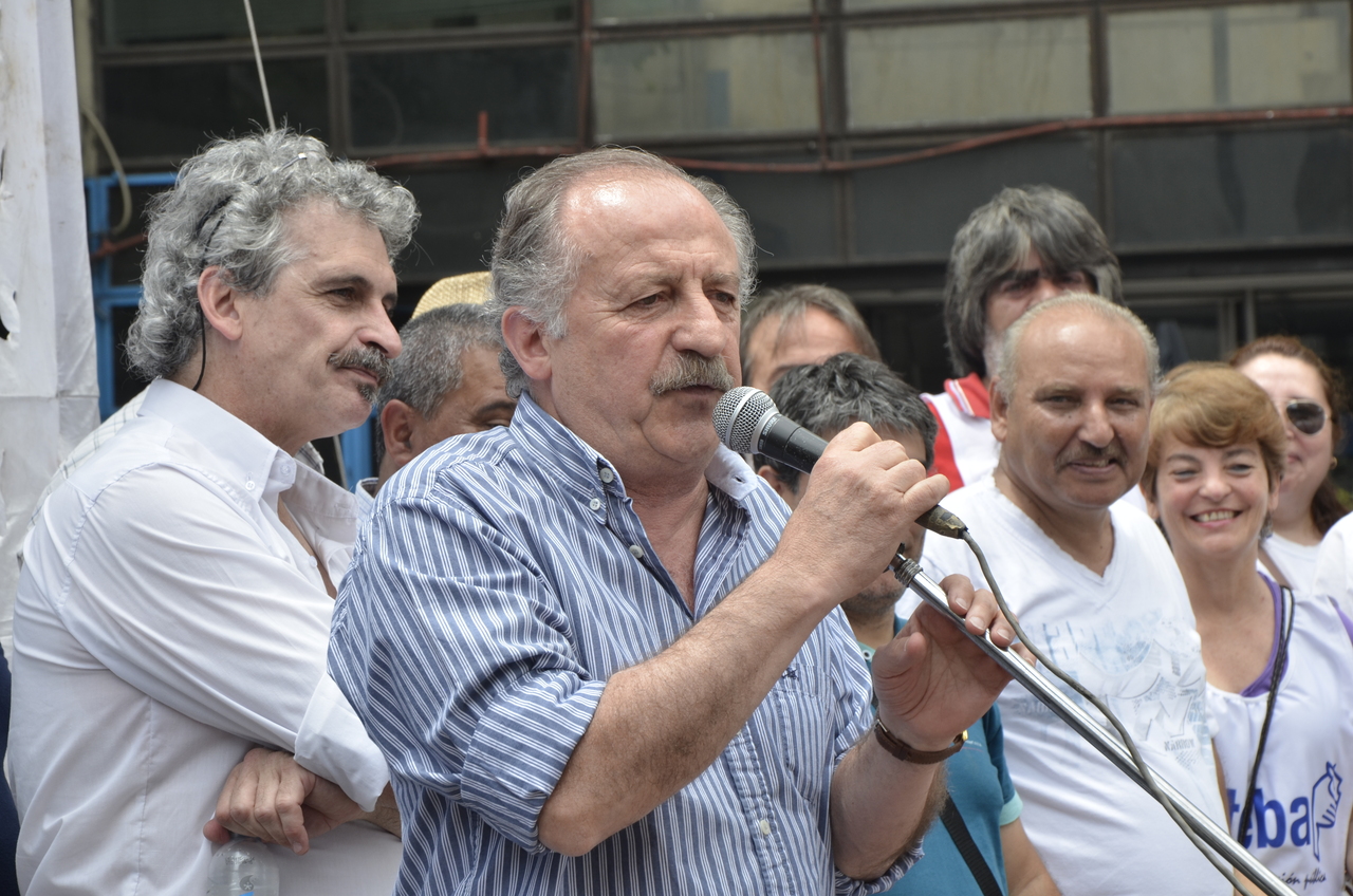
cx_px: 676
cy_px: 448
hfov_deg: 16.1
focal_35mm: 128
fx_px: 4782
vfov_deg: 10.7
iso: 200
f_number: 10
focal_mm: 85
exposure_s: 1/125
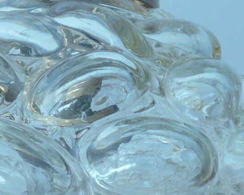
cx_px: 57
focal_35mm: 255
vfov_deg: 6.1
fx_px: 1841
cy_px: 182
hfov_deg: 7.6
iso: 100
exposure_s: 1/50
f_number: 3.4
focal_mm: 9.1
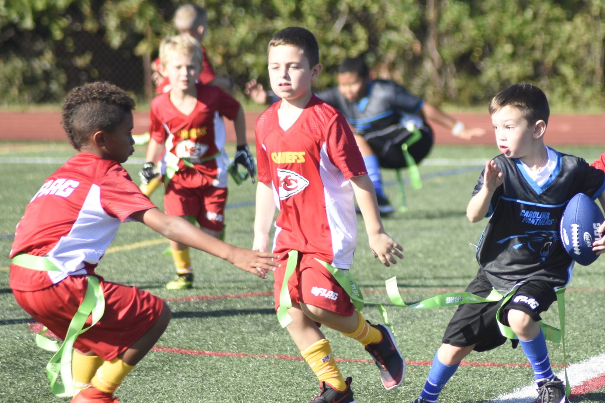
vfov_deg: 3.3
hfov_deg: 4.9
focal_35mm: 420
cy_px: 270
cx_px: 406
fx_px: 7057
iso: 400
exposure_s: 1/1250
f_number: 4.5
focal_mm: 180
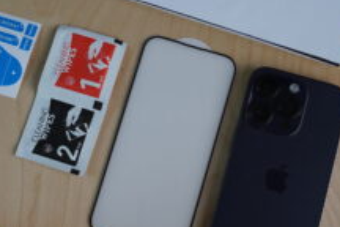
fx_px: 718
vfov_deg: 17.9
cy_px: 94
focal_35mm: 76
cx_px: 200
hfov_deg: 26.6
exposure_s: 1/160
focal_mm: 41
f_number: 4
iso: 500
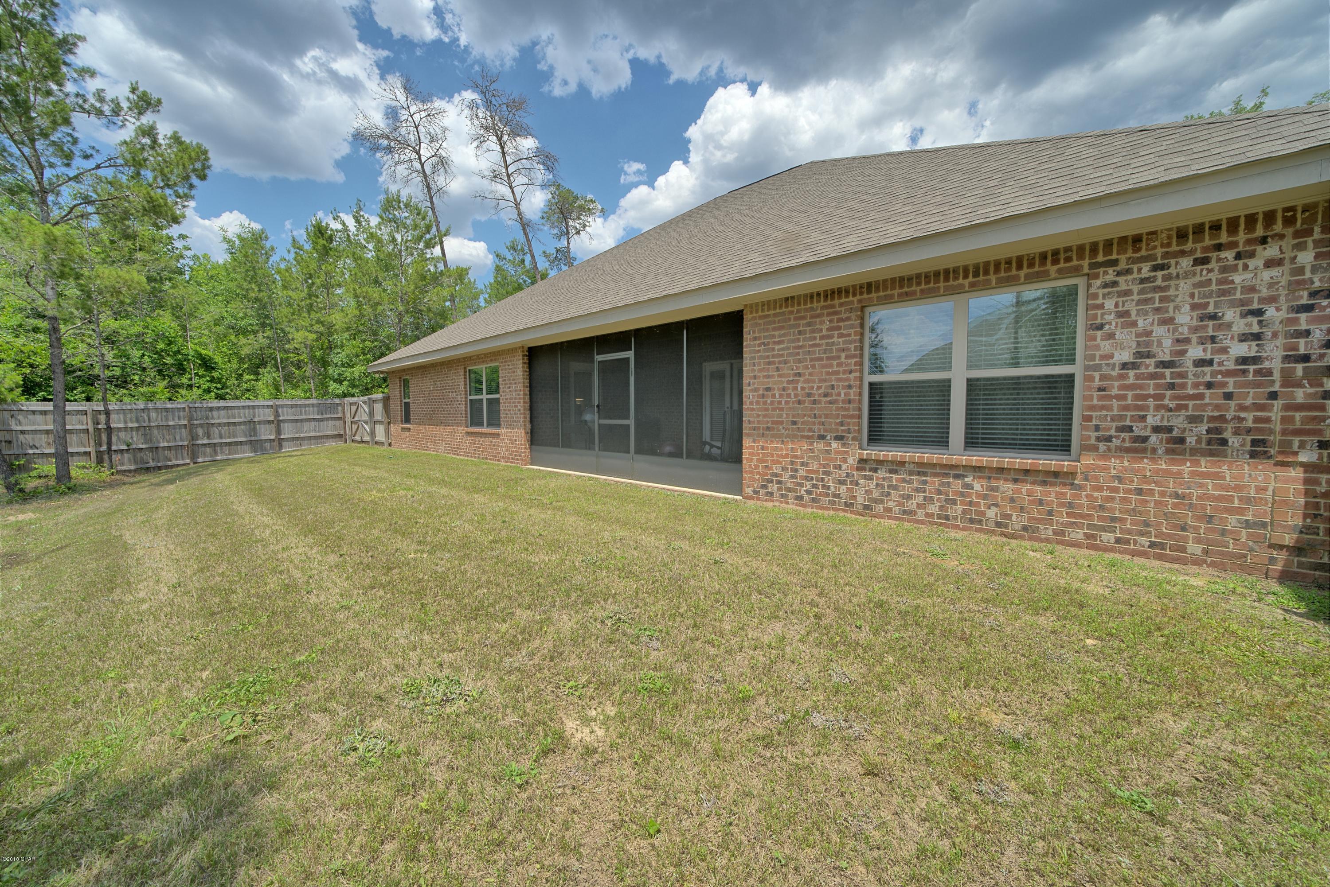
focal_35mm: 13
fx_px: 480
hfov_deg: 108.3
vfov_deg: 85.5
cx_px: 665
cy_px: 444
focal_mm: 13
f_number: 13
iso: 200
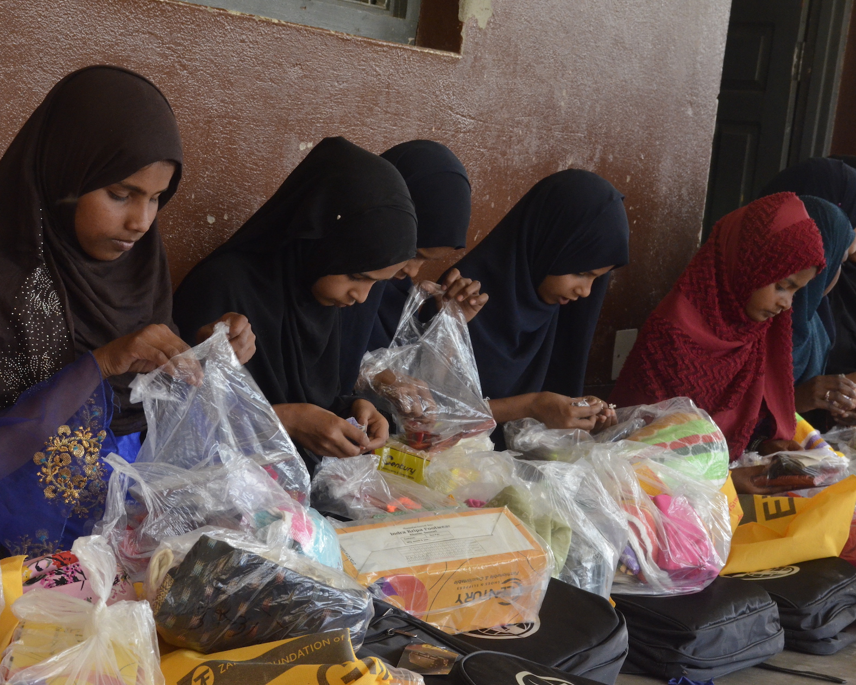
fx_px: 2255
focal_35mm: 89
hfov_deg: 21.5
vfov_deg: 17.3
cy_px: 342
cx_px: 403
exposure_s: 1/250
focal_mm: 52
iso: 2000
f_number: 11
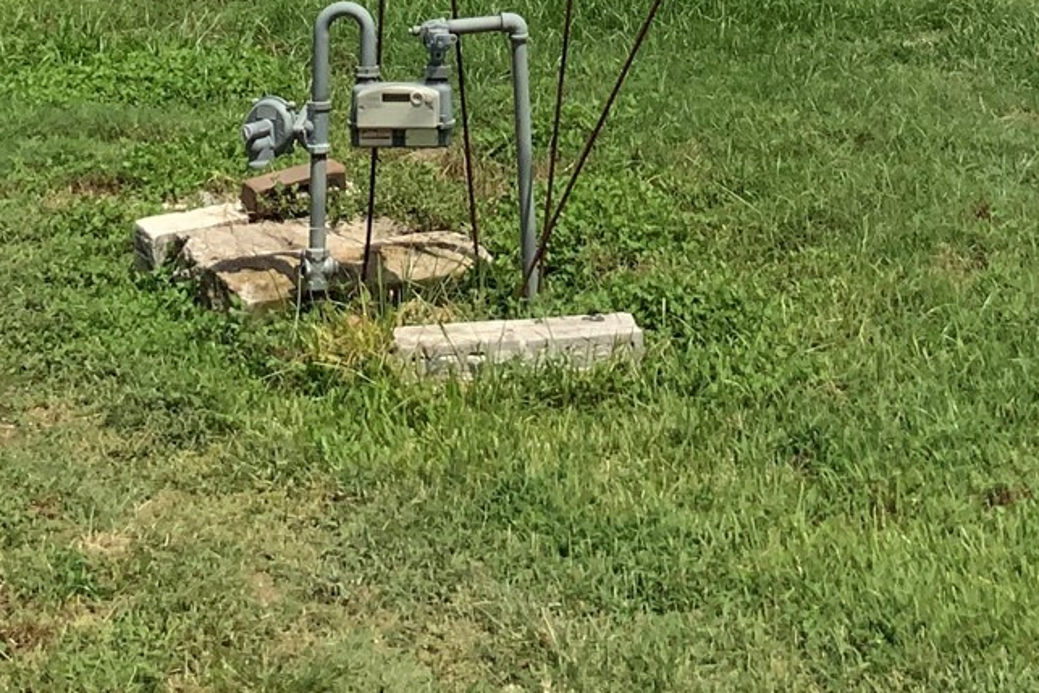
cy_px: -509
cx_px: 640
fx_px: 2771
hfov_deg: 21.2
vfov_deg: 13.0
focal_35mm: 96
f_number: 1.8
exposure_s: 1/3534
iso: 20
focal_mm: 3
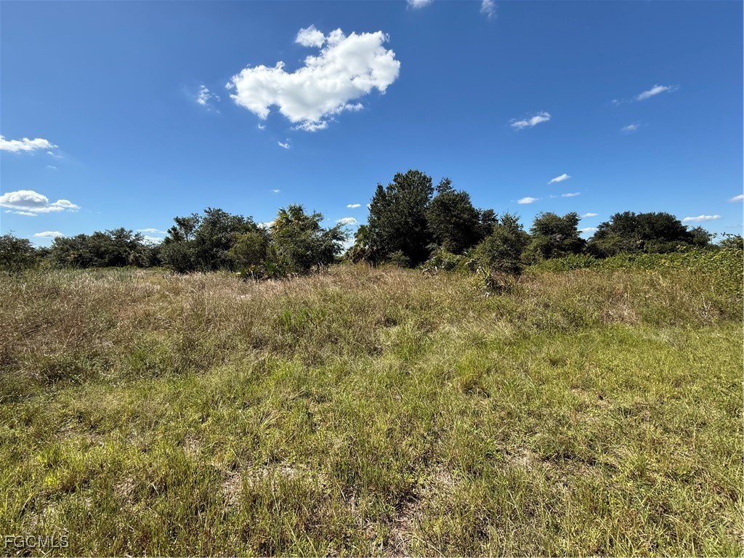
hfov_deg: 102.1
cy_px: 279
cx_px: 372
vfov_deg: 85.7
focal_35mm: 14
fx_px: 301
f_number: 2.2
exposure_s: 1/1399
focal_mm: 2.22
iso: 50
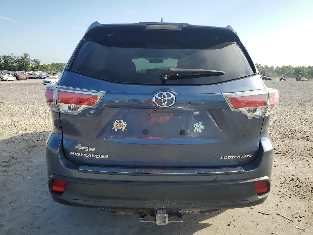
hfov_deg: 67.3
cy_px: 118
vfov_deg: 53.1
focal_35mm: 26
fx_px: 235
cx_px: 156
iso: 50
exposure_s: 1/2000
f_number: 1.5
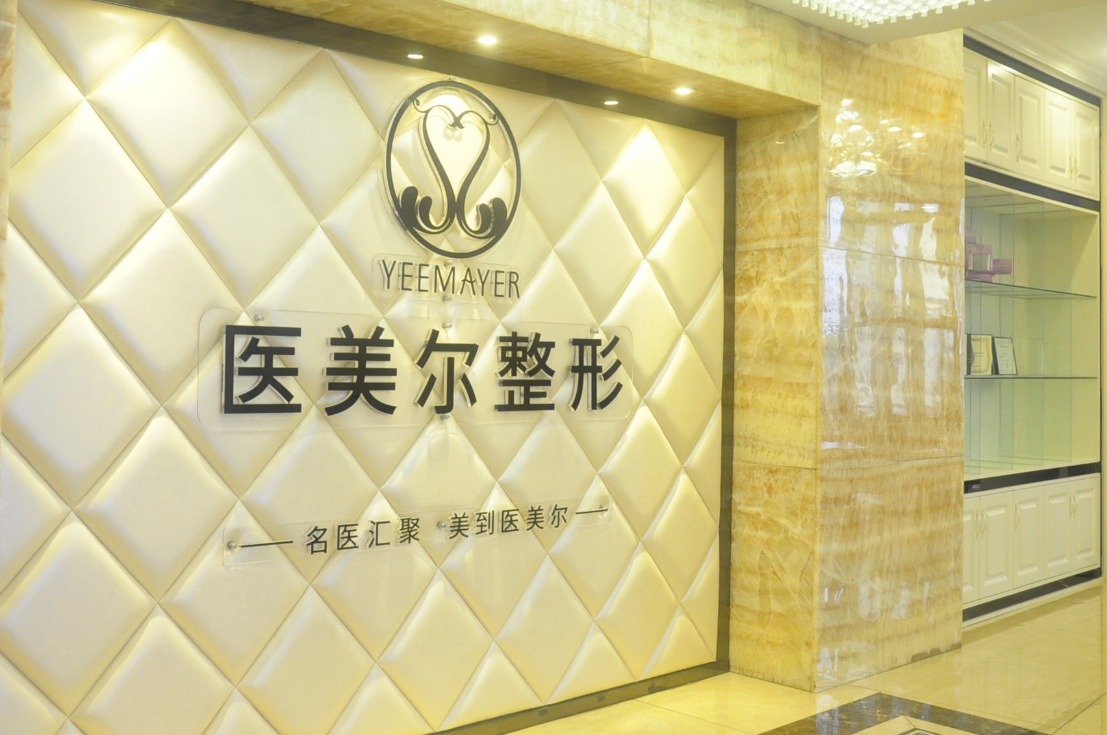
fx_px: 1217
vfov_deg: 33.6
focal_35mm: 40
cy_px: 309
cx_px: 450
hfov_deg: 48.6
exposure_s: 1/40
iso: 1250
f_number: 6.3
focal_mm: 21
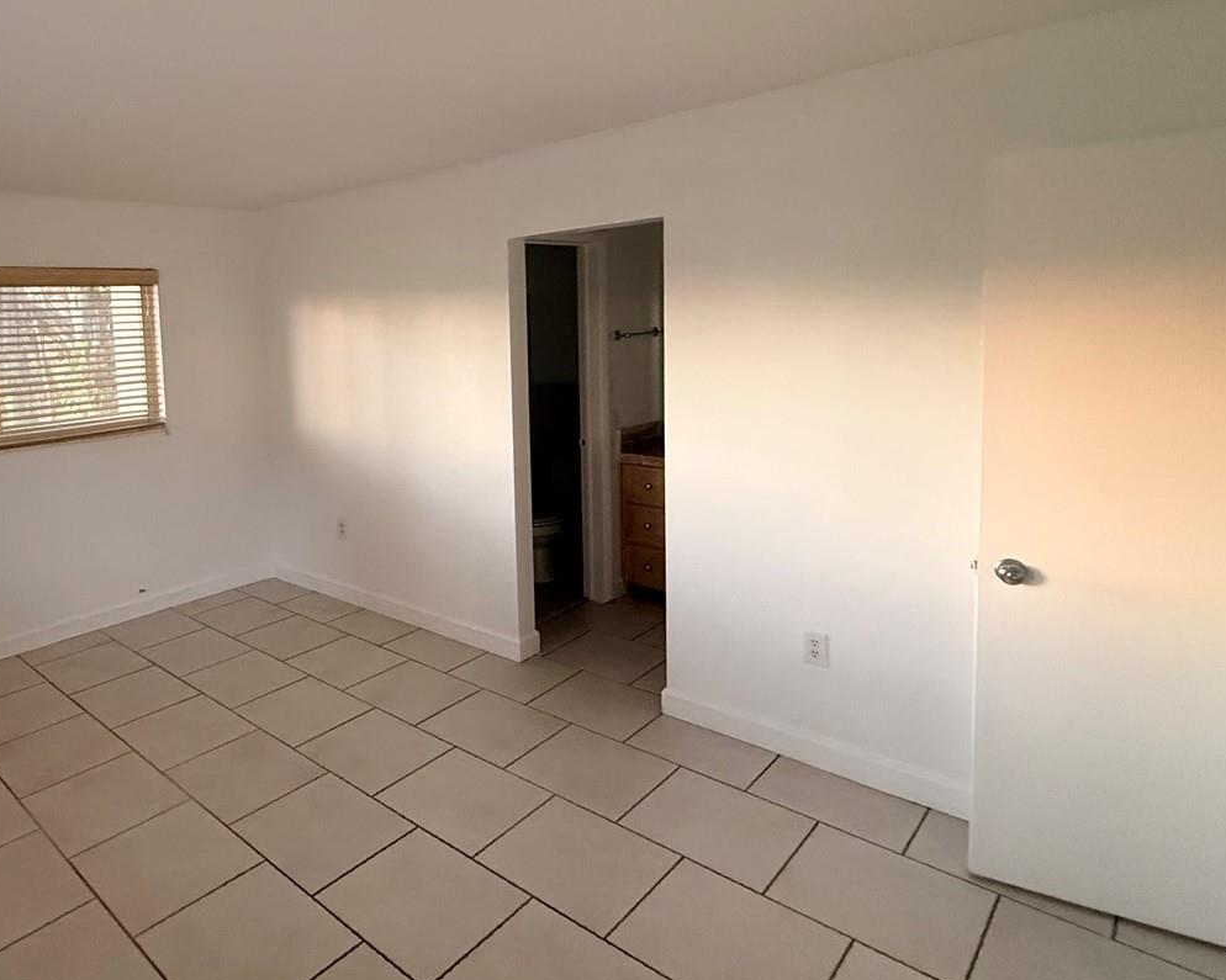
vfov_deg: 62.6
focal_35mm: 22
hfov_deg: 71.5
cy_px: 394
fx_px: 798
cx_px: 356
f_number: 2.2
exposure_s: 1/60
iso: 640
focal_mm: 2.22
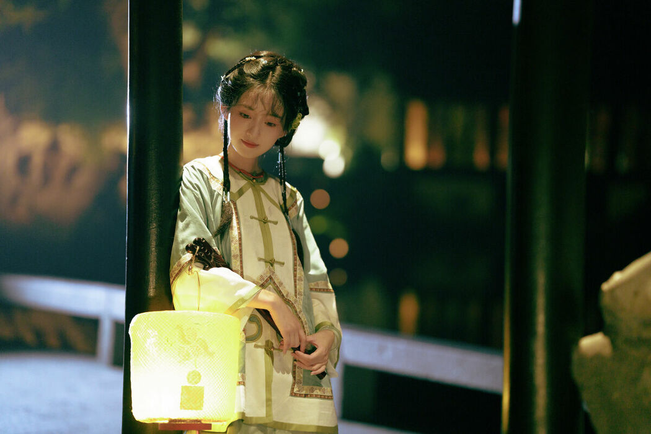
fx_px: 1537
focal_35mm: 85
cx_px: 326
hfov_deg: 23.9
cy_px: 217
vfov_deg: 16.1
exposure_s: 1/250
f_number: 1.4
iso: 1600
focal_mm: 85
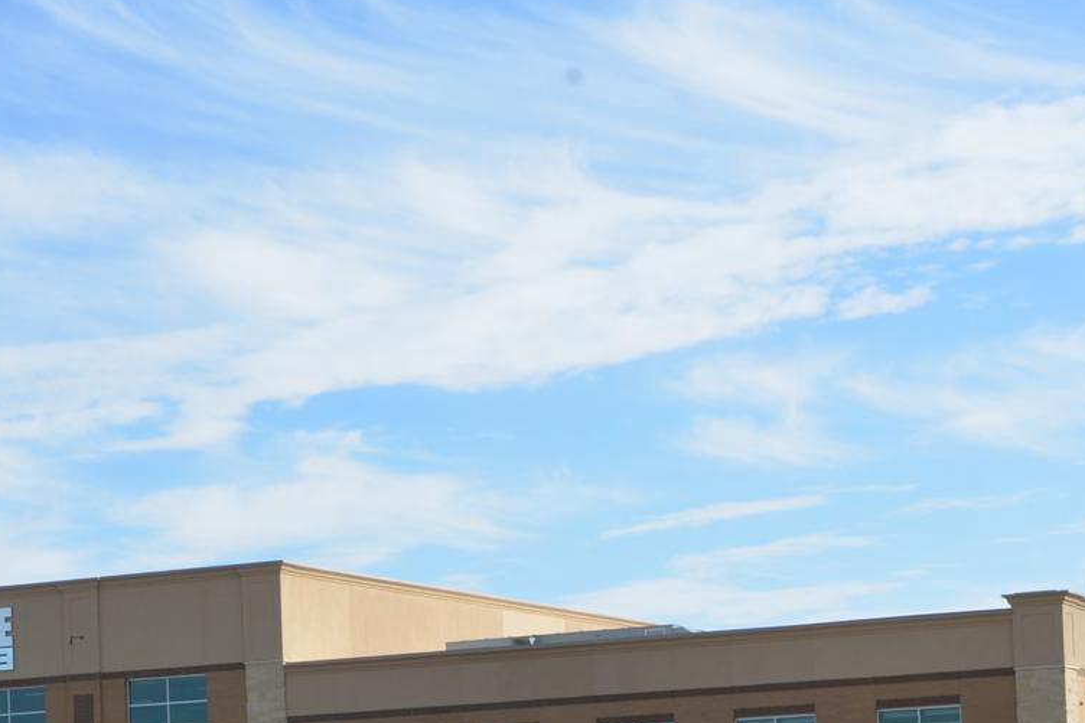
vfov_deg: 12.3
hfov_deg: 18.7
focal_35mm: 109
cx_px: 355
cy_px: 803
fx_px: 3284
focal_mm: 40
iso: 400
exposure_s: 1/500
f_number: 11
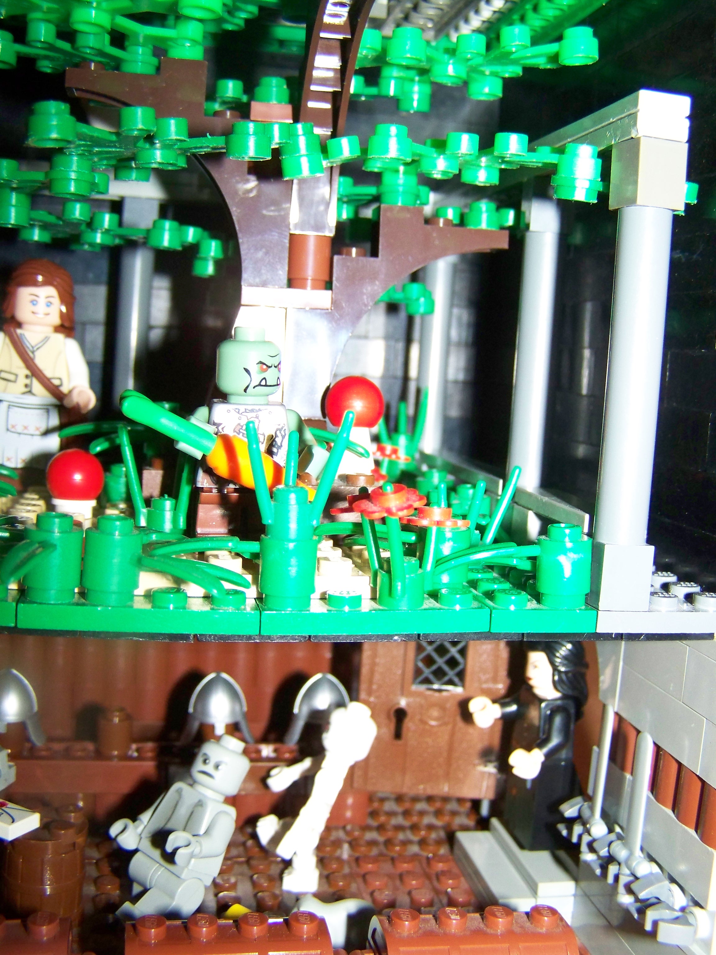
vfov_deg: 49.0
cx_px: 358
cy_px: 478
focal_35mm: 38
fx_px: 1048
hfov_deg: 37.7
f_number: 2.8
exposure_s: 1/30
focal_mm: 6.3
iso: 200
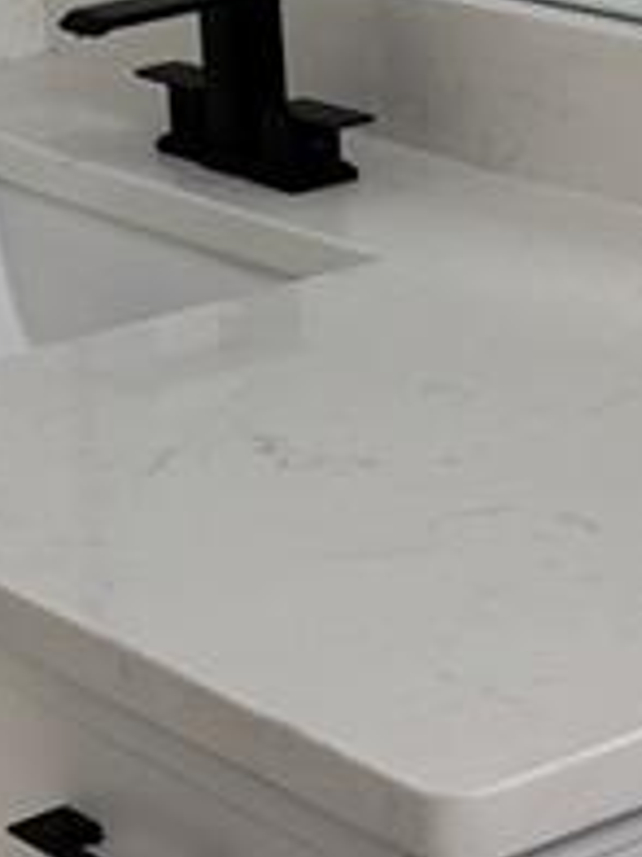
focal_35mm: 147
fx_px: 3635
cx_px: 402
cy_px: -83
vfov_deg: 13.2
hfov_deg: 10.1
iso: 125
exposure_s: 1/60
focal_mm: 6.76
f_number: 1.78
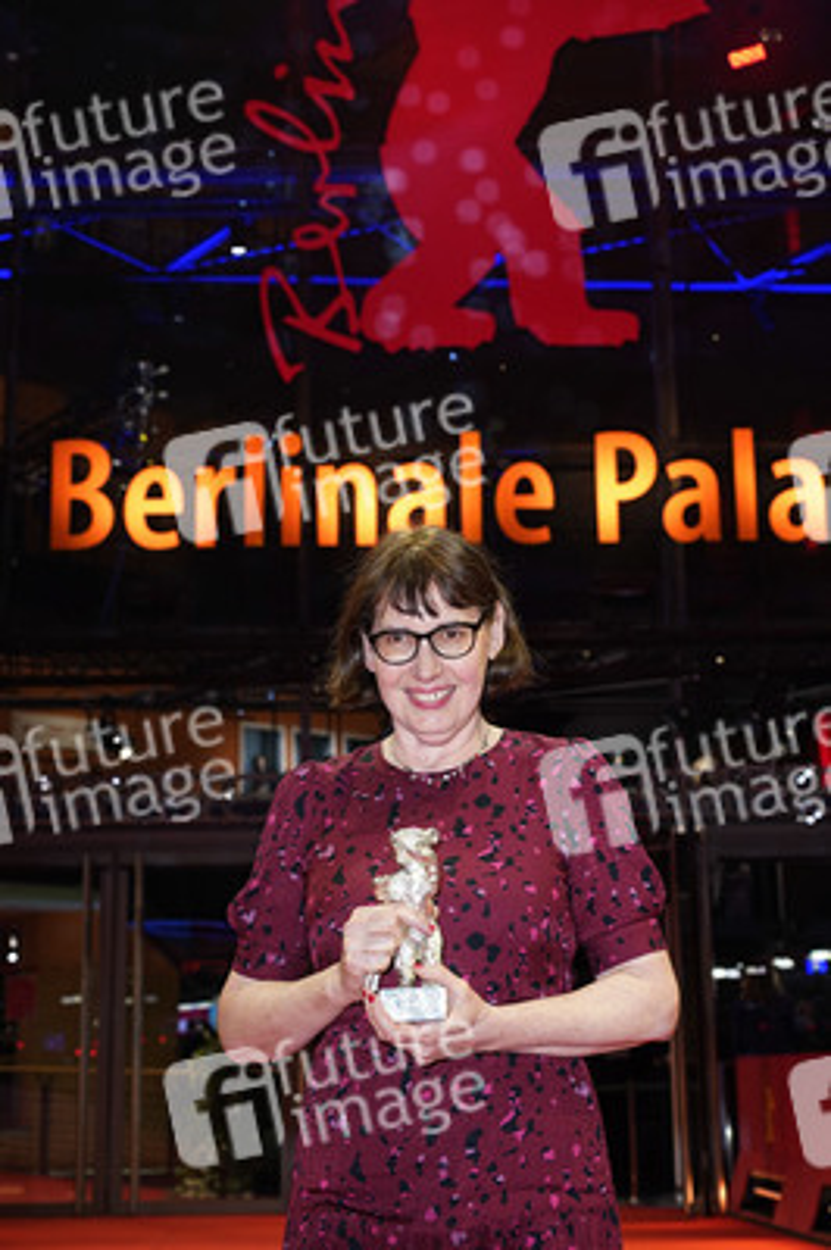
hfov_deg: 26.4
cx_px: 416
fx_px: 1769
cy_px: 625
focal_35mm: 51
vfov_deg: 38.9
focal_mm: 51
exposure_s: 1/160
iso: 1250
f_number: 5.6
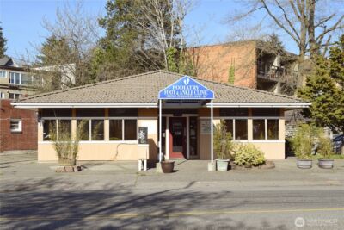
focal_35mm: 52
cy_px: 115
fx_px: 502
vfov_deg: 25.8
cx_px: 172
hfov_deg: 37.8
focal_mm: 35
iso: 200
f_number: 10
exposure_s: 1/400
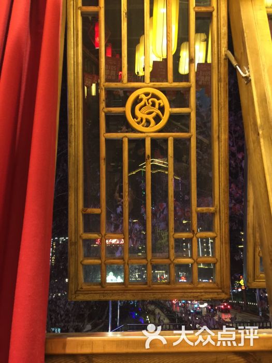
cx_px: 136
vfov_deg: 61.7
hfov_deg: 48.2
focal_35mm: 29
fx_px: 304
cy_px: 182
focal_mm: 4.15
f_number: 2.2
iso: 125
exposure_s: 1/10
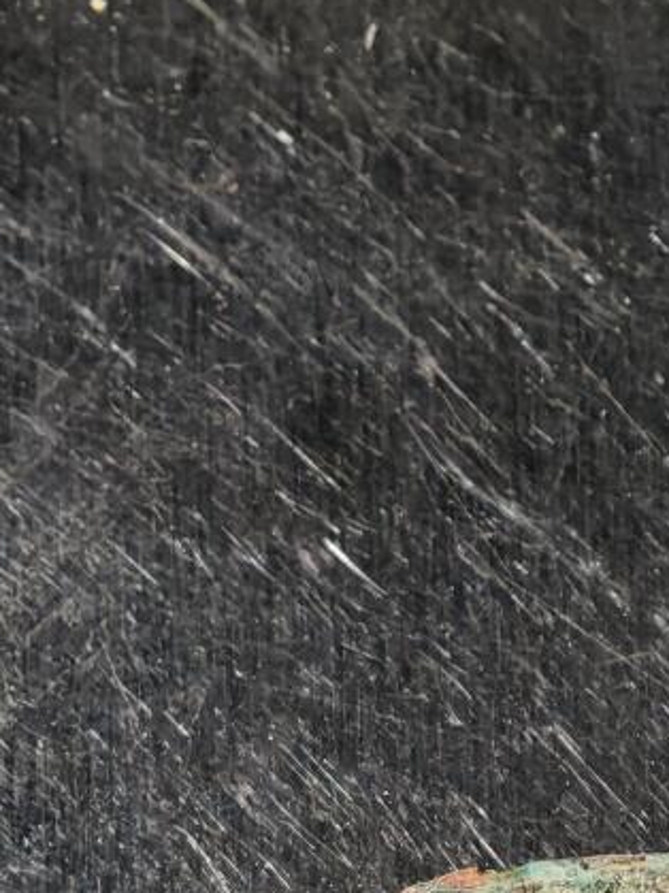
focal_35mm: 391
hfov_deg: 3.8
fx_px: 10081
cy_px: 1566
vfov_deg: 5.0
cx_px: 518
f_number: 2
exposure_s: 1/97
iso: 200
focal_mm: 9
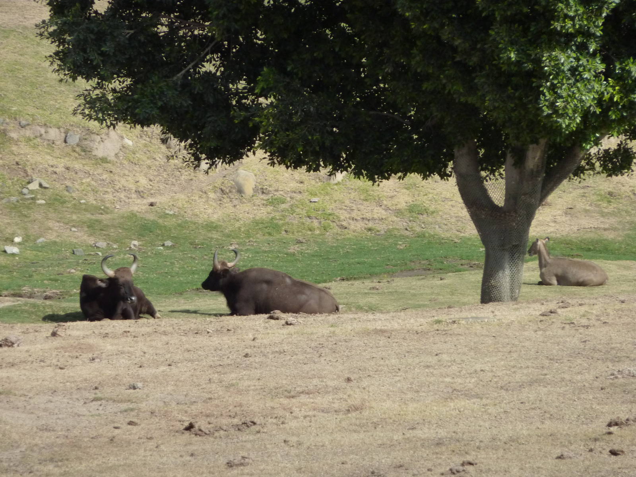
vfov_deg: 5.0
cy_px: 238
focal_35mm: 300
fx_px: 5512
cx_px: 318
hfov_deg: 6.6
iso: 320
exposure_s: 1/1000
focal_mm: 49.2
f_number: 4.9
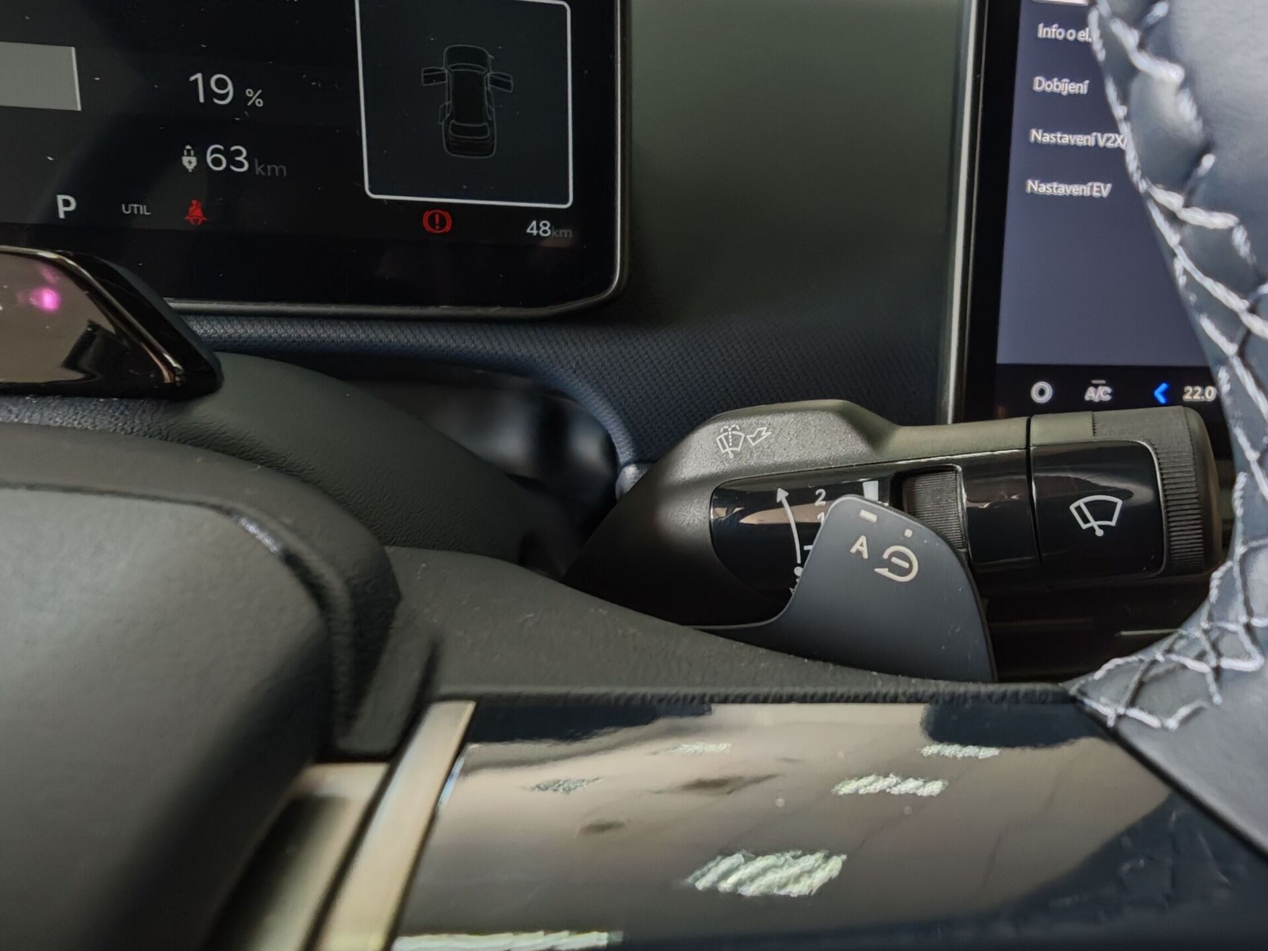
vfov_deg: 58.9
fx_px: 843
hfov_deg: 73.9
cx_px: 634
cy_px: 476
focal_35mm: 23
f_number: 1.8
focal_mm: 2.03
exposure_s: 1/21.3
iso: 800
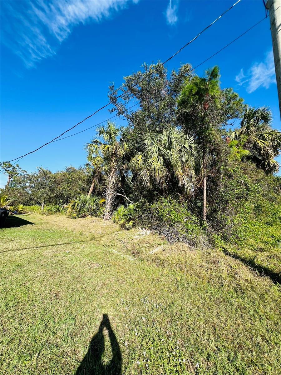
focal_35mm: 13
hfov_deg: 89.9
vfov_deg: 106.2
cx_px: 140
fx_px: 141
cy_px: 188
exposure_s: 1/704
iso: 32
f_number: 1.8
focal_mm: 1.57
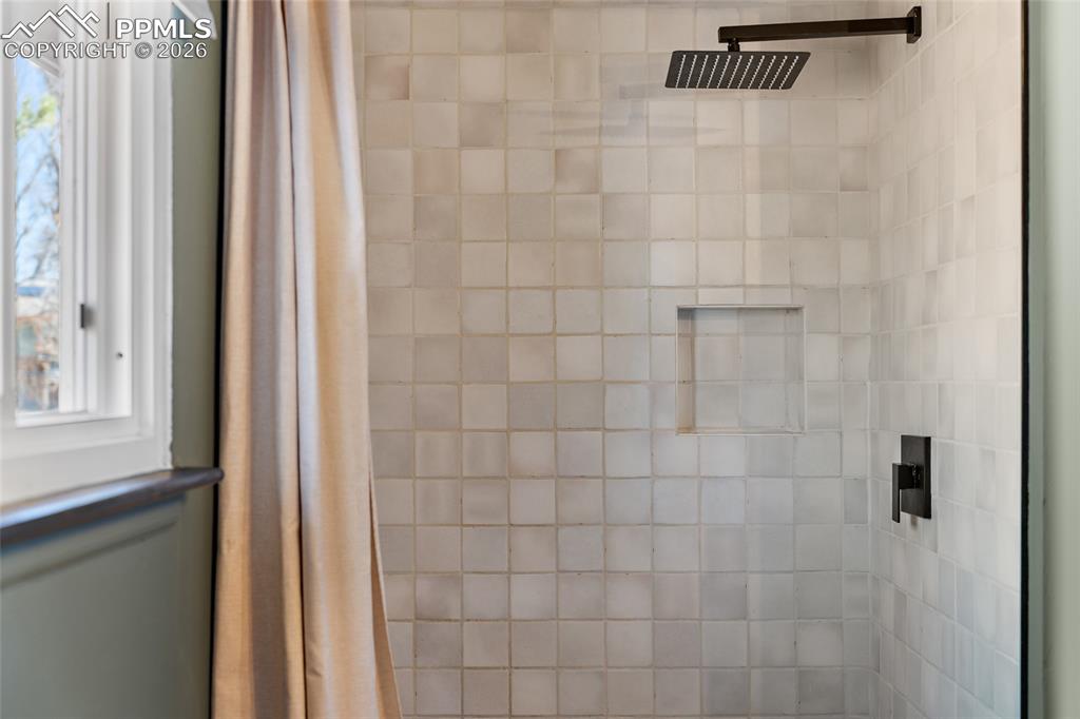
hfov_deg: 48.5
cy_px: 360
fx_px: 1200
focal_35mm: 40
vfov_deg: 33.4
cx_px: 540
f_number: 2.8
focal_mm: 40
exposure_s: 1/4
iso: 100
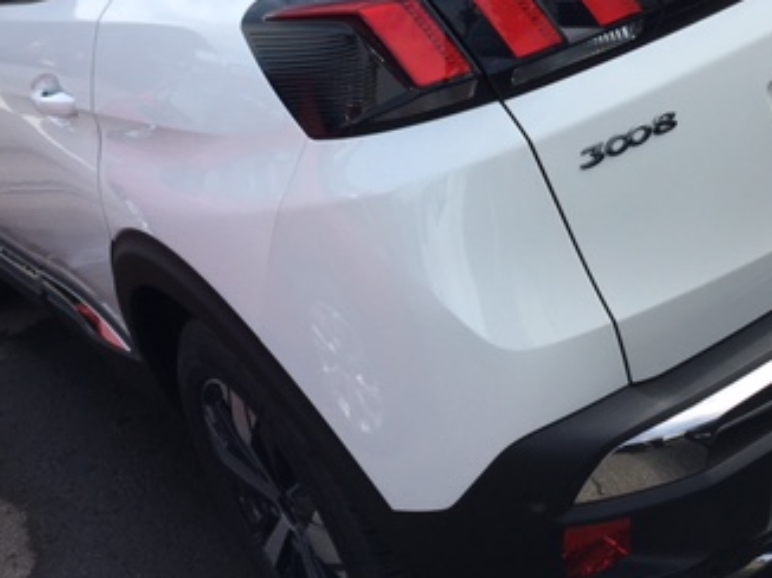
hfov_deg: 33.4
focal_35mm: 57
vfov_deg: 24.9
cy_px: 57
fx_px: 1270
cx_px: 542
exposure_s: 1/1012
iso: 25
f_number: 2.2
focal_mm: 4.15
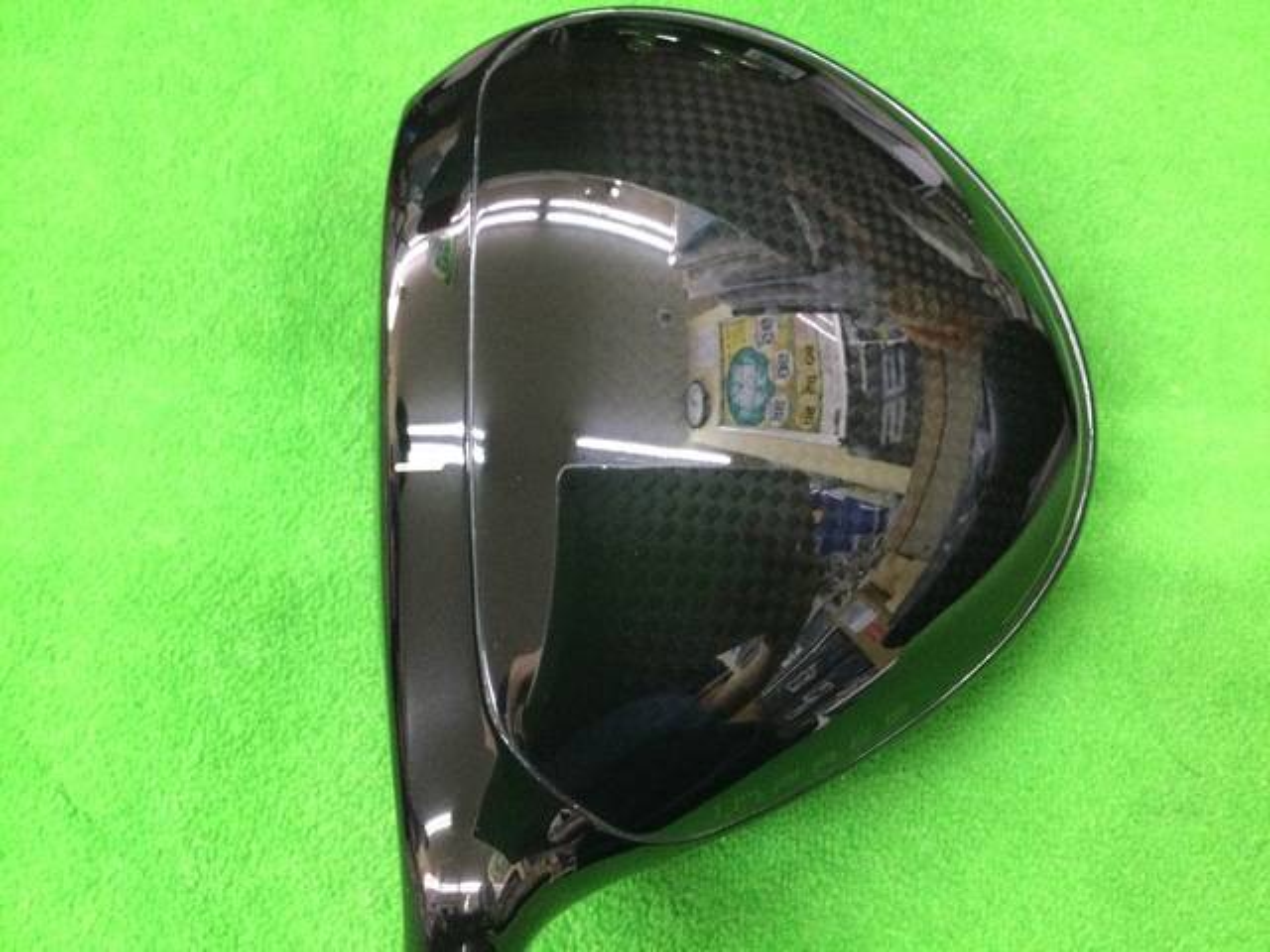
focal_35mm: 31
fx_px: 1137
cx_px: 635
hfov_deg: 58.4
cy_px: 476
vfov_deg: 45.4
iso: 200
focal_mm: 3.3
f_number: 2.4
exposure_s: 1/15
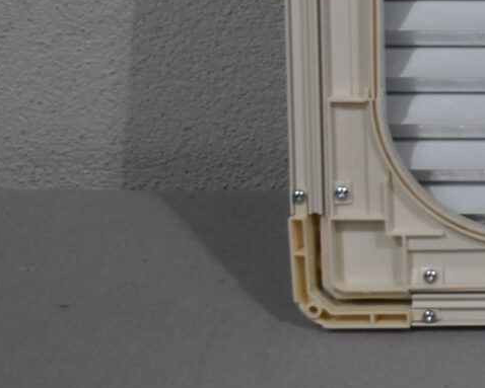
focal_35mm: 226
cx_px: 1196
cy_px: -347
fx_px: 3246
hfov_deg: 7.9
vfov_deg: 6.7
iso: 220
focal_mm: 30
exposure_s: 1/125
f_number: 5.6
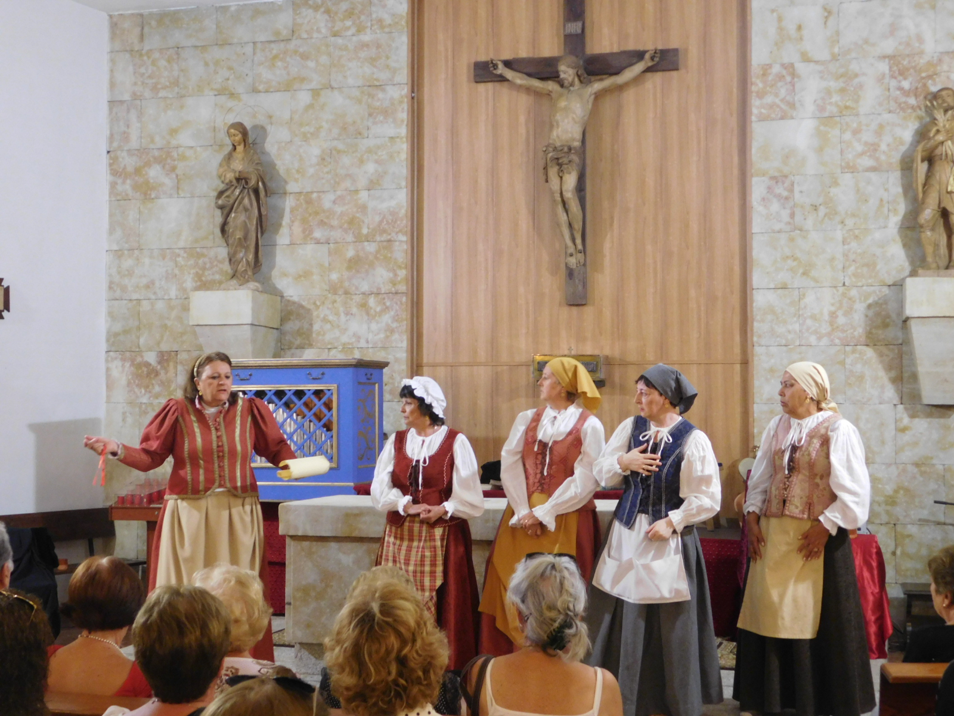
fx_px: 1406
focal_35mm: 51
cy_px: 358
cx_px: 477
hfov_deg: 37.5
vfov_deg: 28.6
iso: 400
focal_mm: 9
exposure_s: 1/15
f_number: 3.8
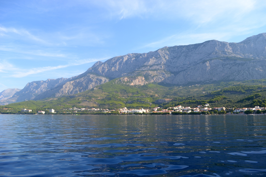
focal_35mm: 27
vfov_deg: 47.9
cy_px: 88
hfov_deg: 67.4
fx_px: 200
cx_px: 133
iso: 100
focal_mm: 18
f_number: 6.3
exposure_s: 1/160
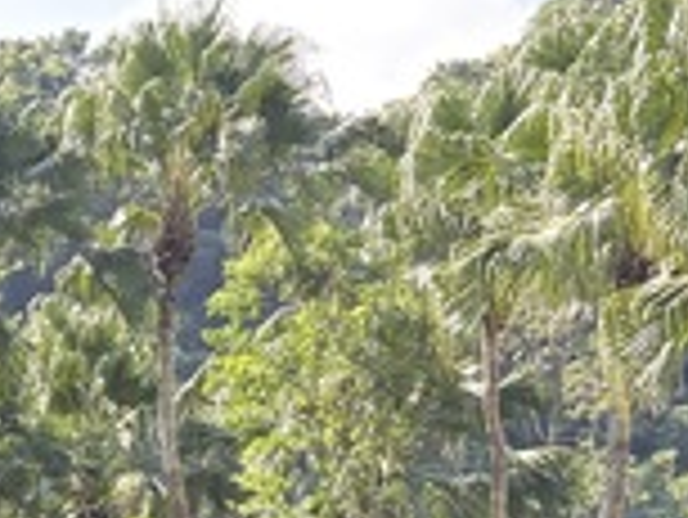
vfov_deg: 11.8
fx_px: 2367
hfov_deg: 14.2
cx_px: -621
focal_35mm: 119
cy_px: 845
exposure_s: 1/246
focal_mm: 5.96
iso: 64
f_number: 1.6
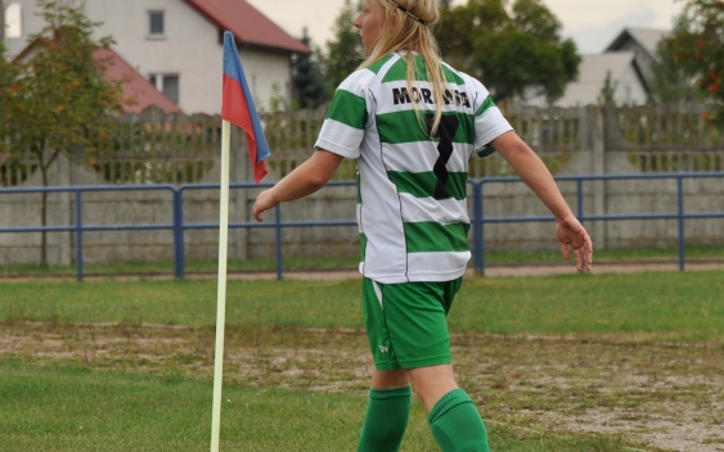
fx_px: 2999
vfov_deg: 8.6
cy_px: 243
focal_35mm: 152
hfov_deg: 13.8
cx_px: 409
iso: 200
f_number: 4
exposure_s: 1/800
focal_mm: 70
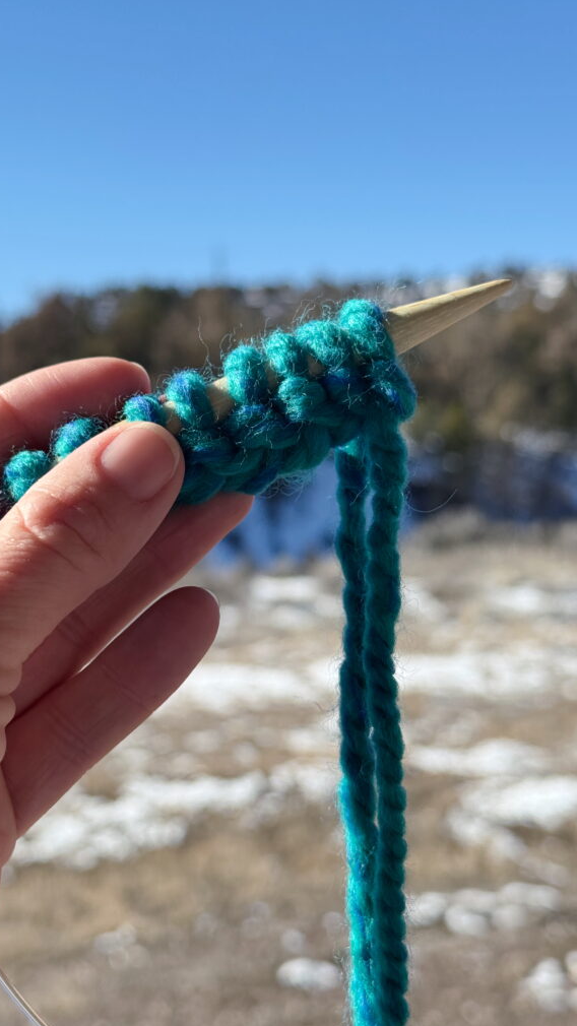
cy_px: 510
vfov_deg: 39.2
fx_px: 1442
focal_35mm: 53
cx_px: 203
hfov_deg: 22.6
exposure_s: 1/3425
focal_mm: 6.76
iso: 64
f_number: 1.78
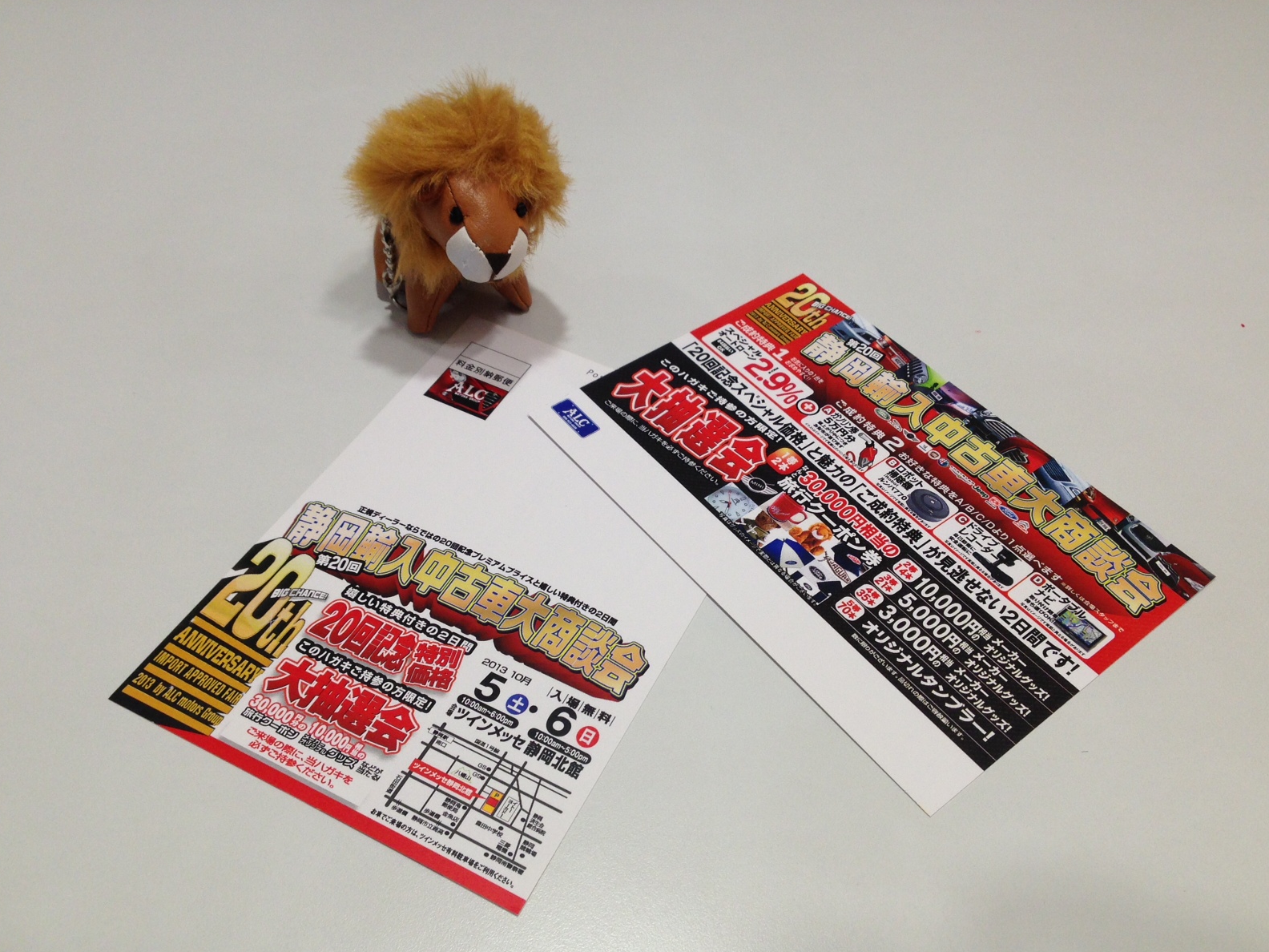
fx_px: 1246
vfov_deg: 41.8
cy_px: 488
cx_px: 642
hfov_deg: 54.0
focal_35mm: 34
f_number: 2.4
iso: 80
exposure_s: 1/120
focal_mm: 4.13
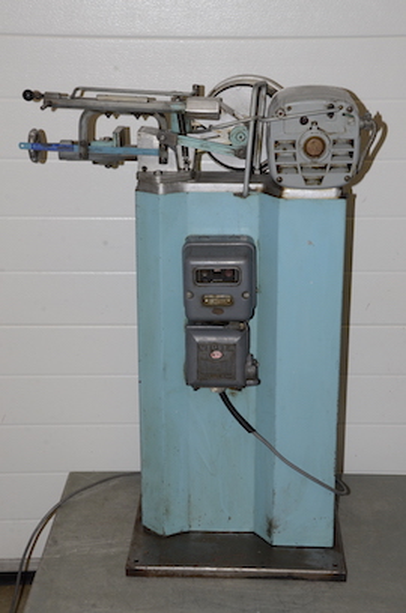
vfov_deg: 35.1
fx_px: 969
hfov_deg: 23.7
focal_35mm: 57
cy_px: 306
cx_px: 203
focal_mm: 38
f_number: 14
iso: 800
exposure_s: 1/60
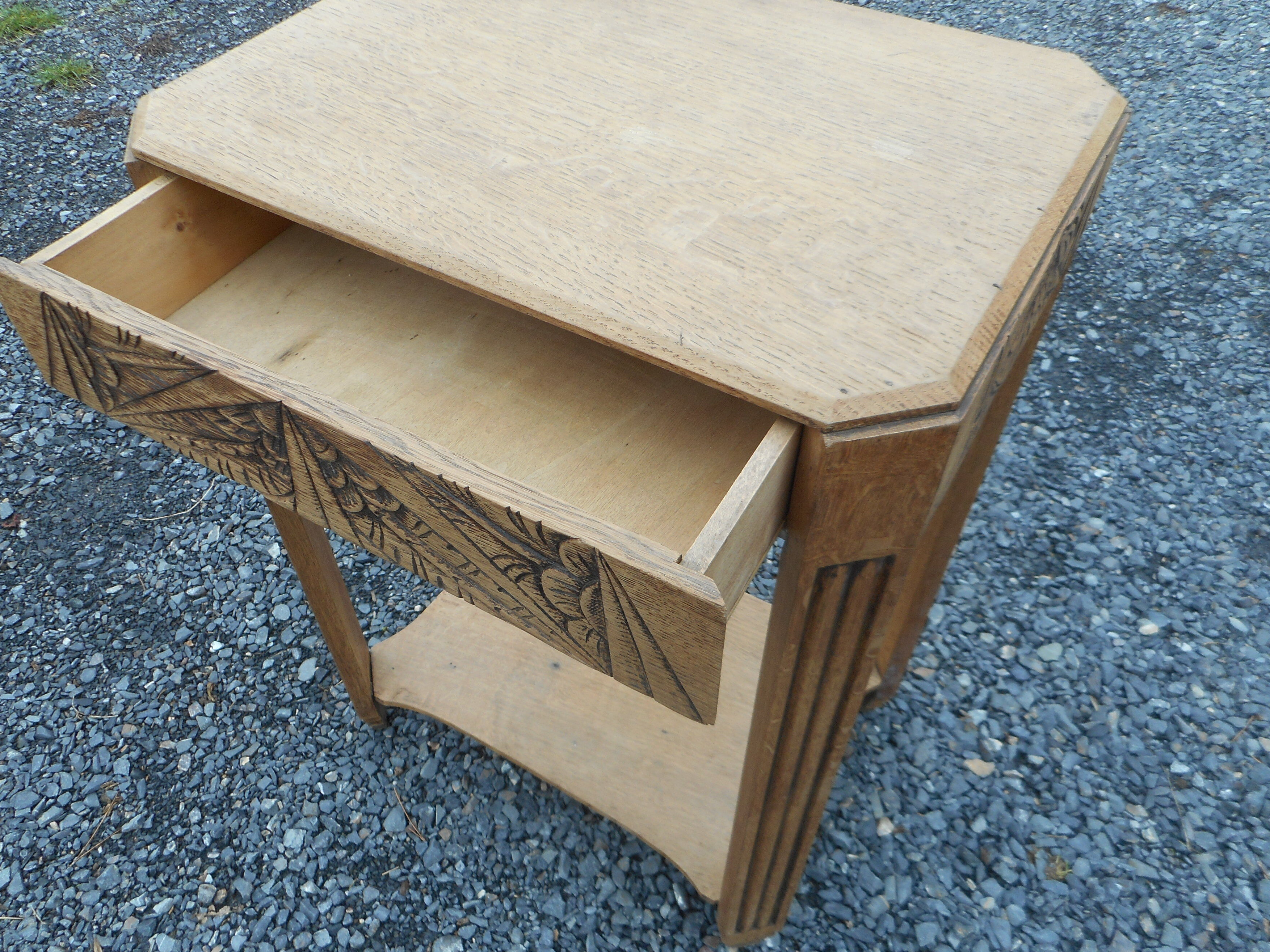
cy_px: 489
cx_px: 613
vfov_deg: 53.1
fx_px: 954
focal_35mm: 26
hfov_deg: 67.3
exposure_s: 1/50
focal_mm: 4.5
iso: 80
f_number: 3.7
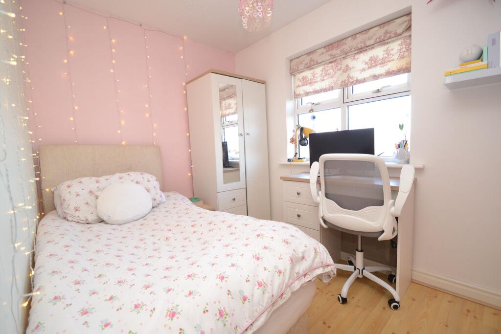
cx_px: 250
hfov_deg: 100.4
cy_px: 167
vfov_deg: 77.3
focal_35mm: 15
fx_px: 209
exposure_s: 1/60
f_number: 4
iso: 400
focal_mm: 10
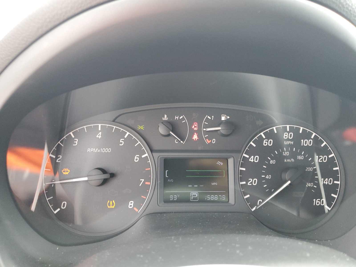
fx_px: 267
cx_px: 178
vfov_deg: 53.1
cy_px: 134
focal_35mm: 26
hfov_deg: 67.3
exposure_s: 1/60.2
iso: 133
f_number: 1.5
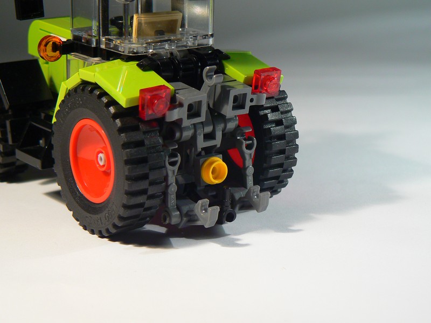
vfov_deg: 18.4
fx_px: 996
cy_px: 162
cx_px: 216
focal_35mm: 80
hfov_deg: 24.4
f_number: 3.2
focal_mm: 13.4
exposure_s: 1/13
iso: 80
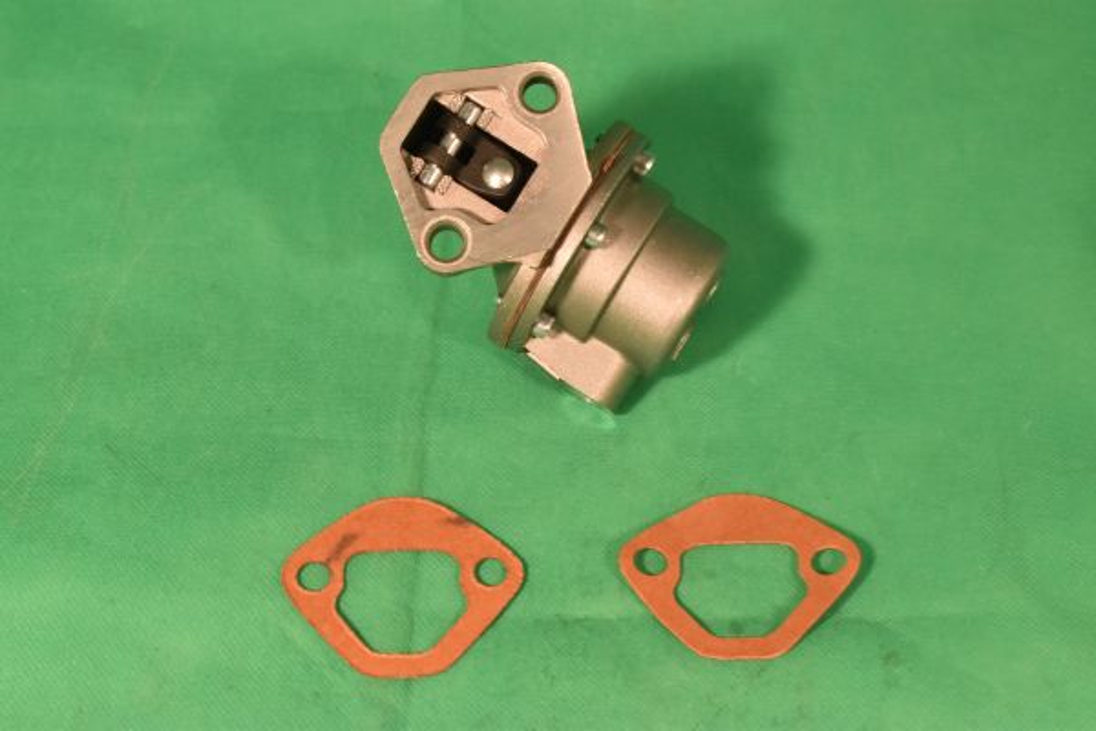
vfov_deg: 18.9
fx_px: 2192
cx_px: 548
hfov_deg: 28.1
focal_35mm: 72
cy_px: 366
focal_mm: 48
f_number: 18
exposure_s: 1/80
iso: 1100
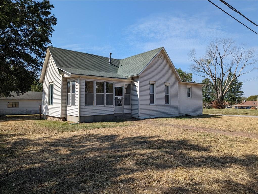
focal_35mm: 24
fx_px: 179
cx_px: 129
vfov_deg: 56.9
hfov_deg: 71.5
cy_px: 97
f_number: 1.85
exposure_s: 1/2695
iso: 46
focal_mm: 6.81
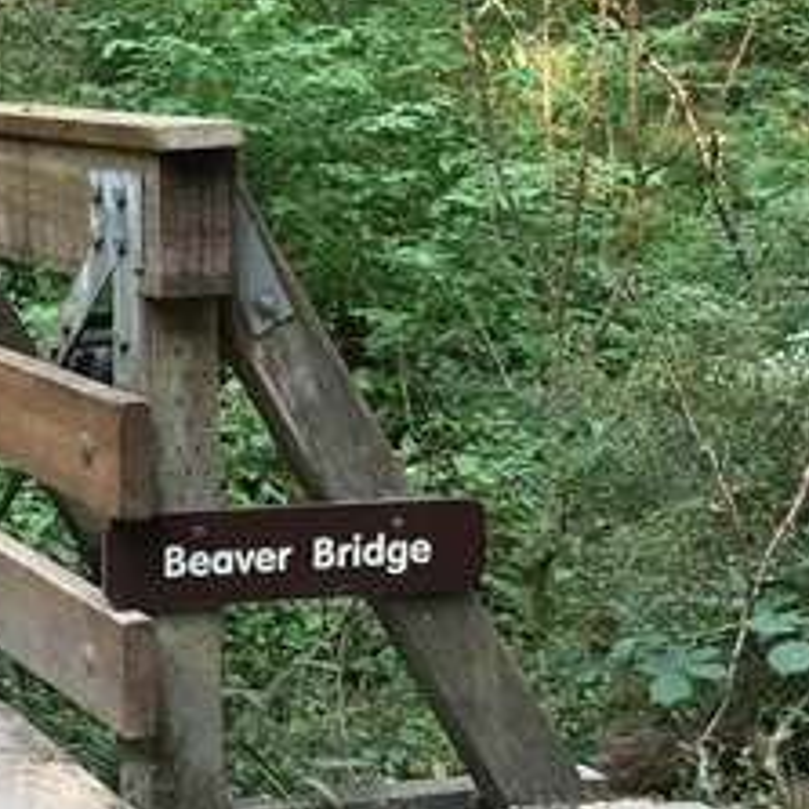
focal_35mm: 92
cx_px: -174
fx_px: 2433
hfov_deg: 17.9
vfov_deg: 18.9
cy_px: 345
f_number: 2.2
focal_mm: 4.15
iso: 64
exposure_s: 1/30
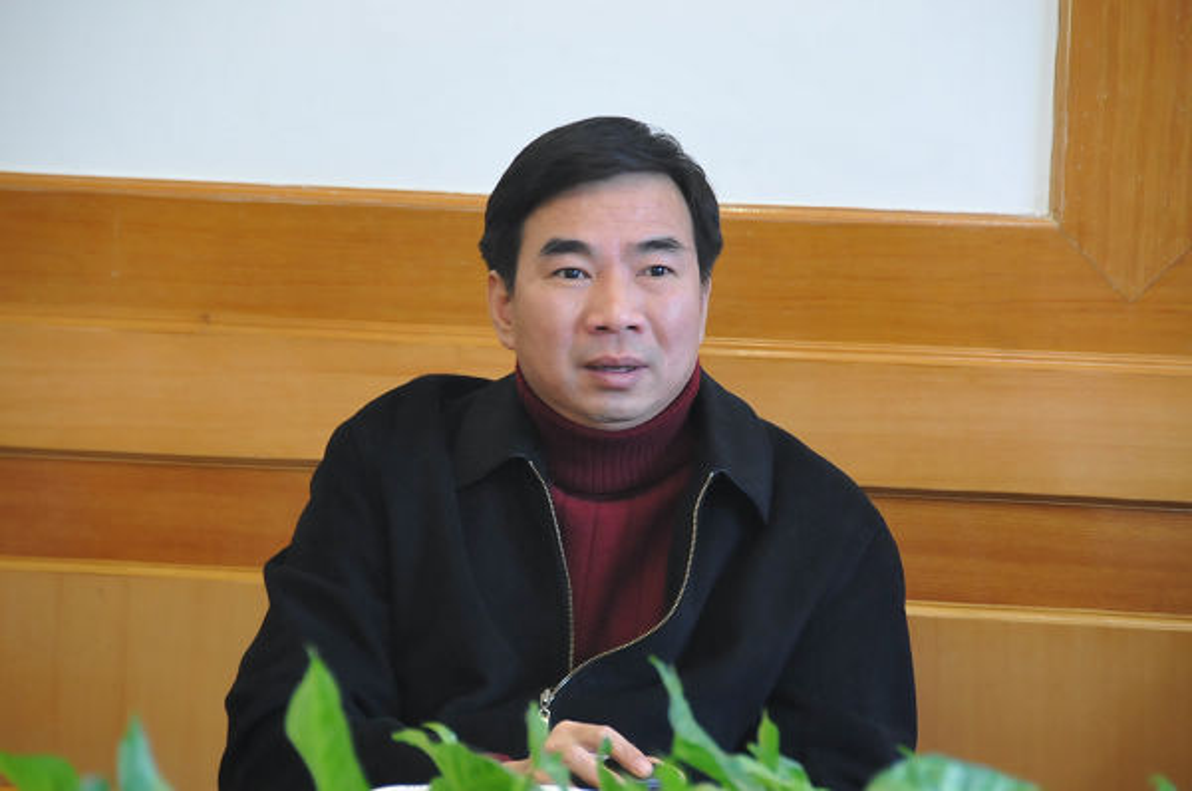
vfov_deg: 6.1
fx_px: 7438
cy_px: 396
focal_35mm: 225
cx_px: 596
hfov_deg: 9.2
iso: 1600
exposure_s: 1/13
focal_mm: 150
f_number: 5.6
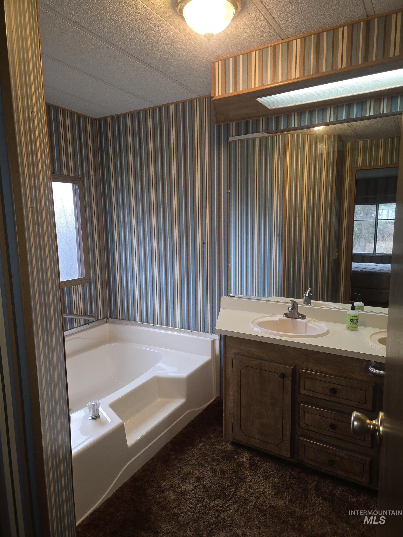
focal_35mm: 23
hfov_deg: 58.9
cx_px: 202
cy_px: 268
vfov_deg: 73.9
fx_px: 357
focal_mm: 5.4
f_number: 1.8
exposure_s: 1/60
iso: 80
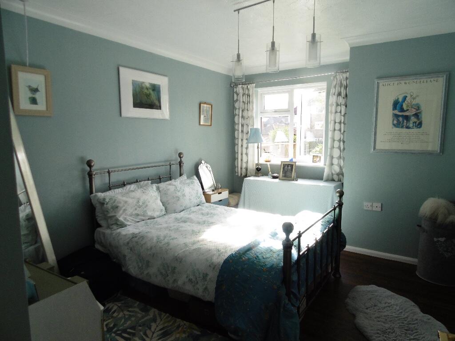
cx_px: 228
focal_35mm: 22
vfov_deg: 61.1
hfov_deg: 76.4
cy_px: 170
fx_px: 289
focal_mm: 4
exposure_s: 1/125
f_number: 3
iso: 100
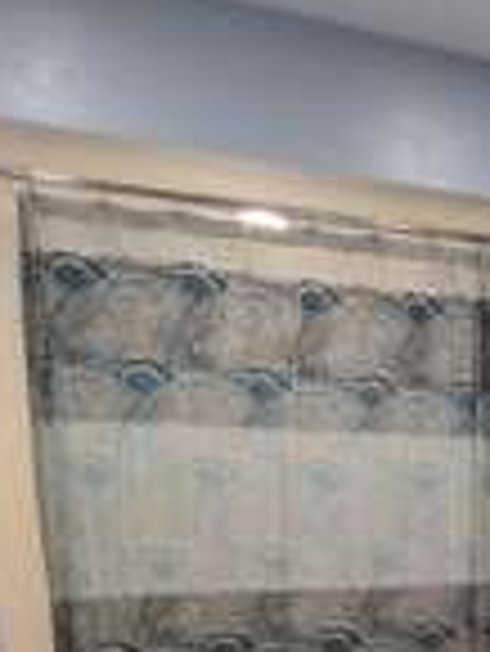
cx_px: 589
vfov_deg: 36.3
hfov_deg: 27.7
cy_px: 679
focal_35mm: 46
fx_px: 867
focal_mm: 1.95
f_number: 2.2
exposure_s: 1/120
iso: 243
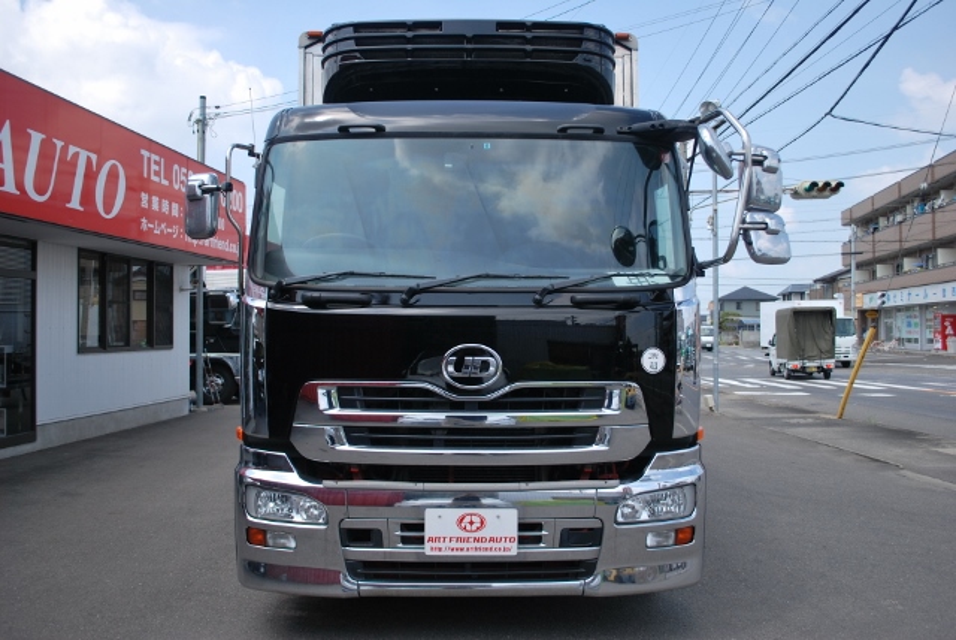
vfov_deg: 40.0
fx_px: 877
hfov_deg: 57.2
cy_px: 320
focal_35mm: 33
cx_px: 478
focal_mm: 22
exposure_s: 1/500
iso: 100
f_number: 4
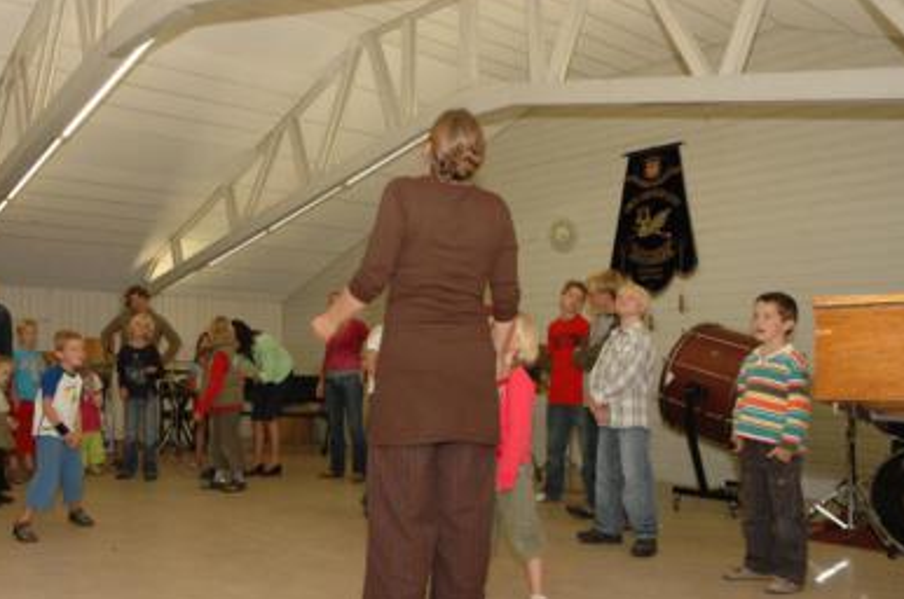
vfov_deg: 37.7
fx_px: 877
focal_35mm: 35
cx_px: 349
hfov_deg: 54.0
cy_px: 328
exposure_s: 1/80
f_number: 6.3
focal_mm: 18
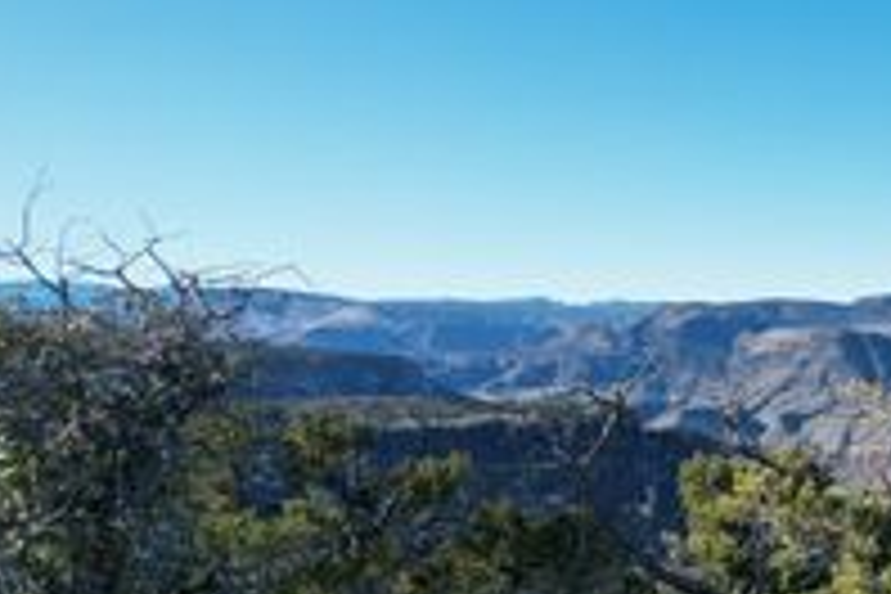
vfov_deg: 28.0
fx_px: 1188
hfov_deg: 36.4
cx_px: 916
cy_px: 232
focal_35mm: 48
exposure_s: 1/1500
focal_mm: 8.38
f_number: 2.8
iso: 140
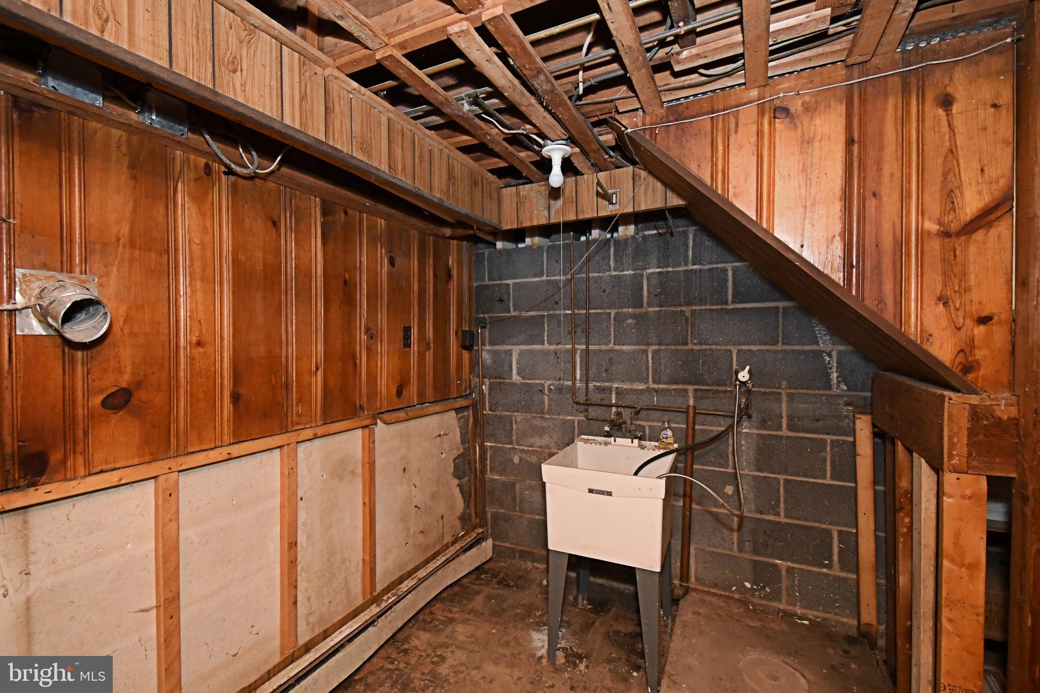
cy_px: 346
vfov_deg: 77.3
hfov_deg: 100.4
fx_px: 433
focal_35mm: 15
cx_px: 520
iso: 5000
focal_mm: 10
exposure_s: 1/125
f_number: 4.5
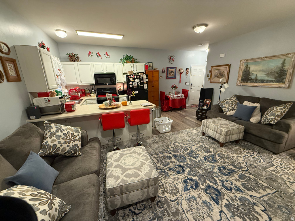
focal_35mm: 14
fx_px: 119
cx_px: 148
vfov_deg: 85.7
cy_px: 110
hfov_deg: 102.1
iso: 400
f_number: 2.2
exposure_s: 1/60
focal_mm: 2.22
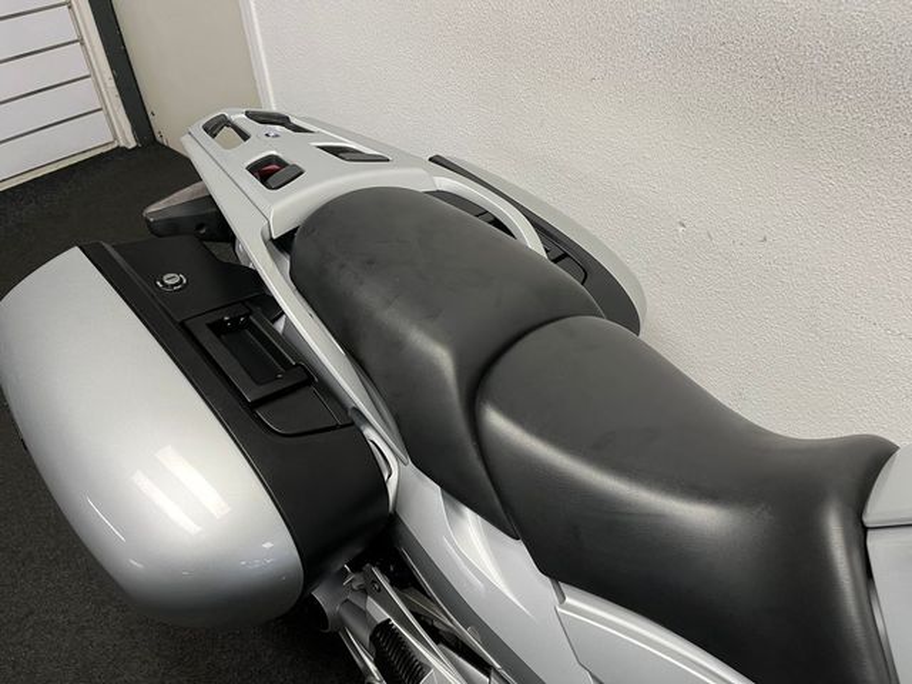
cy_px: 342
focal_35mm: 26
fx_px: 685
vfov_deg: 53.1
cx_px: 456
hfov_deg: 67.3
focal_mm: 5.1
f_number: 1.6
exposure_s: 1/50
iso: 64
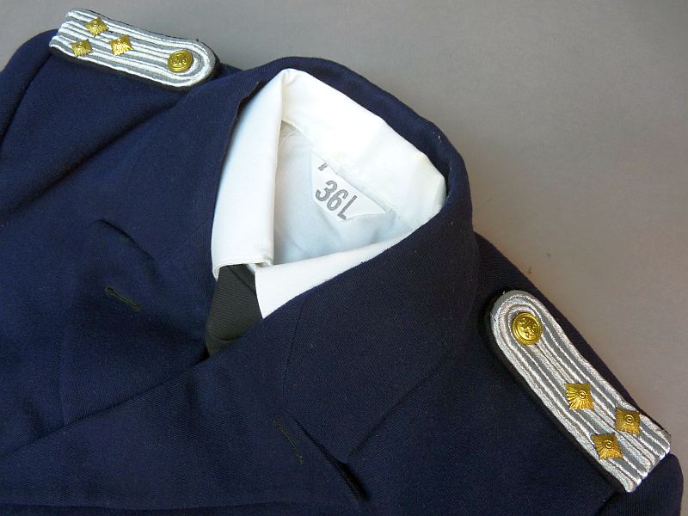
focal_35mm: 27
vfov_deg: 51.4
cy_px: 258
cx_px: 344
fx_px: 537
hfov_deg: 65.3
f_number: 2.8
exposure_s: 1/30
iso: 125
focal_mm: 4.8
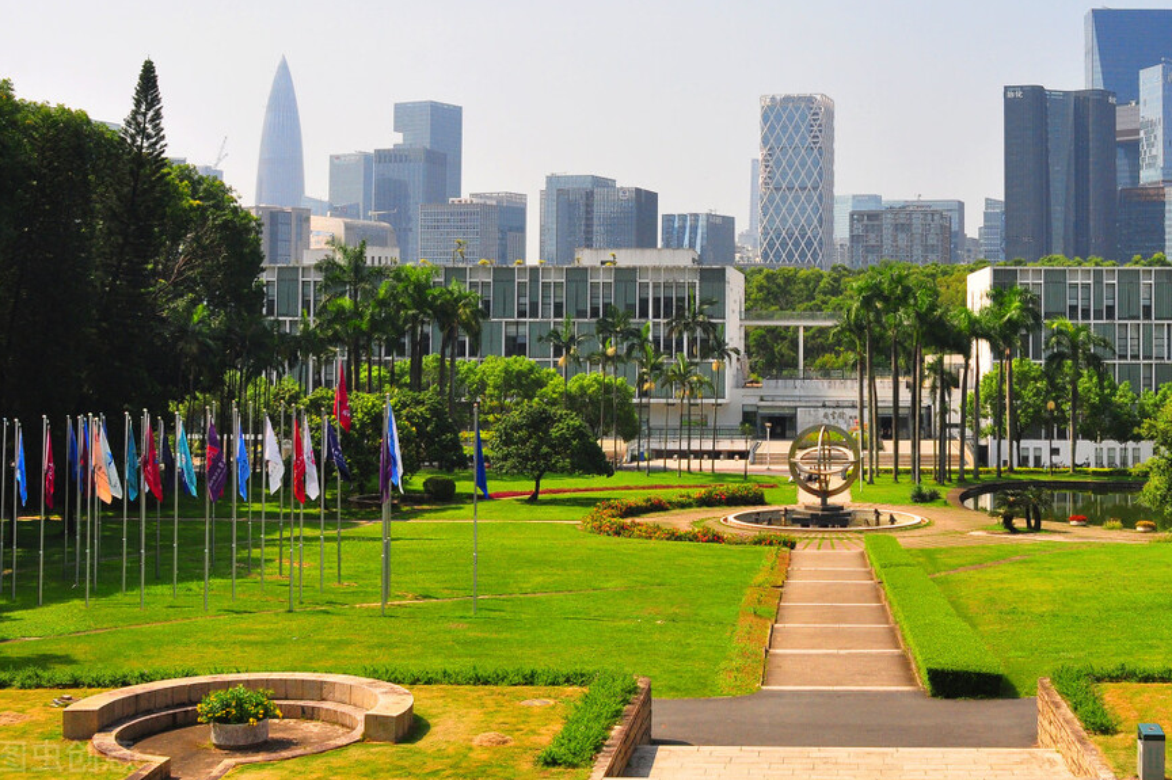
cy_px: 244
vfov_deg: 26.8
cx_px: 802
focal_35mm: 50
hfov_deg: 39.1
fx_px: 1627
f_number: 9
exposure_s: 1/1000
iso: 640
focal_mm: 24
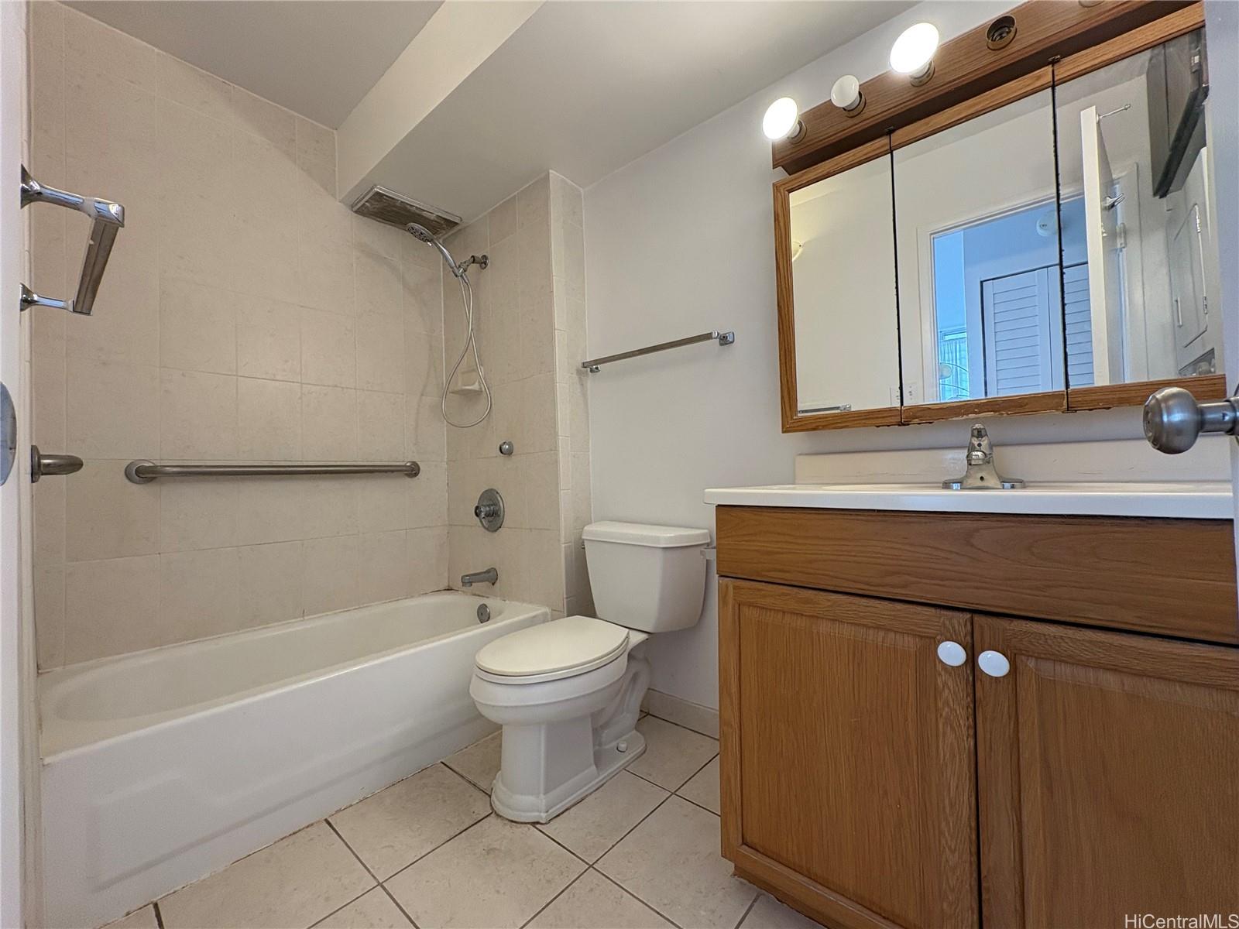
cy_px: 464
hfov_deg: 102.1
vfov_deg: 85.7
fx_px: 501
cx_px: 620
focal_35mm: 14
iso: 100
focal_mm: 2.22
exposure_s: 1/120
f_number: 2.2
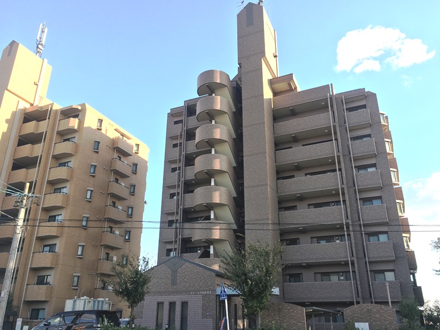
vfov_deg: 48.2
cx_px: 220
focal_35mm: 29
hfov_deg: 61.7
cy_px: 165
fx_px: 369
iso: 25
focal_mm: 4.15
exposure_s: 1/432
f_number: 2.2
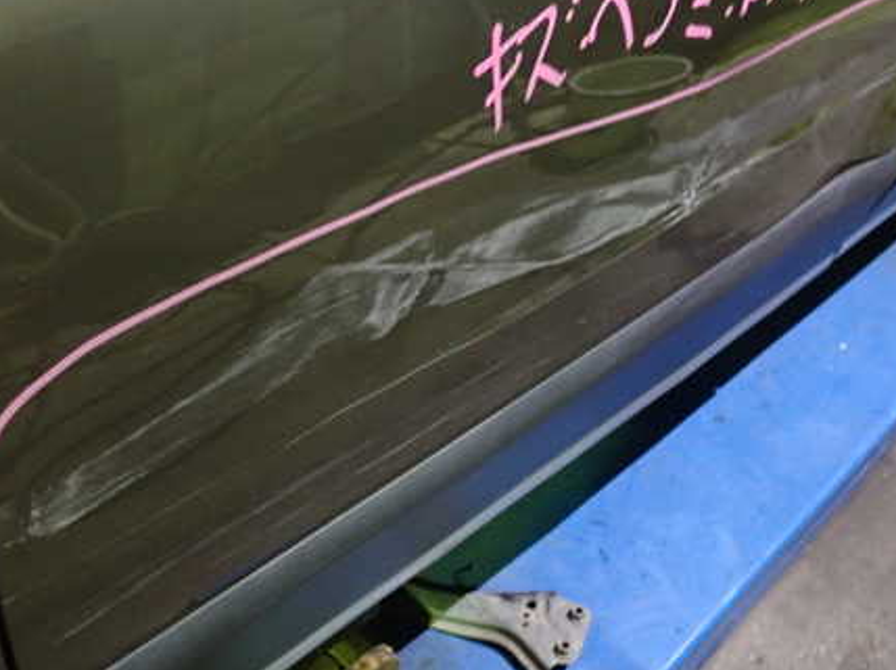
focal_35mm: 42
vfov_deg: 34.3
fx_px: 1086
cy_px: 342
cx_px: 441
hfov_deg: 44.8
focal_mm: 5.4
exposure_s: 1/13
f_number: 2.3
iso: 800
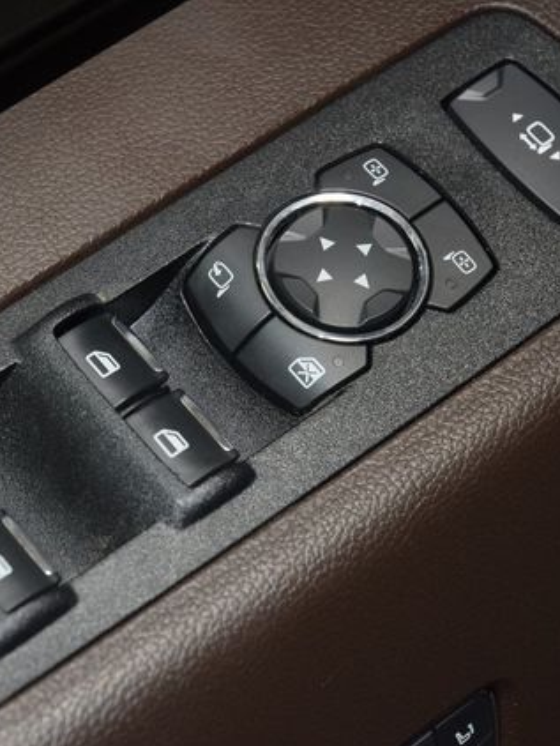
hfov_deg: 9.7
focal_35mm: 153
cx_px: 184
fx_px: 3297
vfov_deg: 12.9
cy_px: 376
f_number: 4.5
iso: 900
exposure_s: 1/60
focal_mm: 70
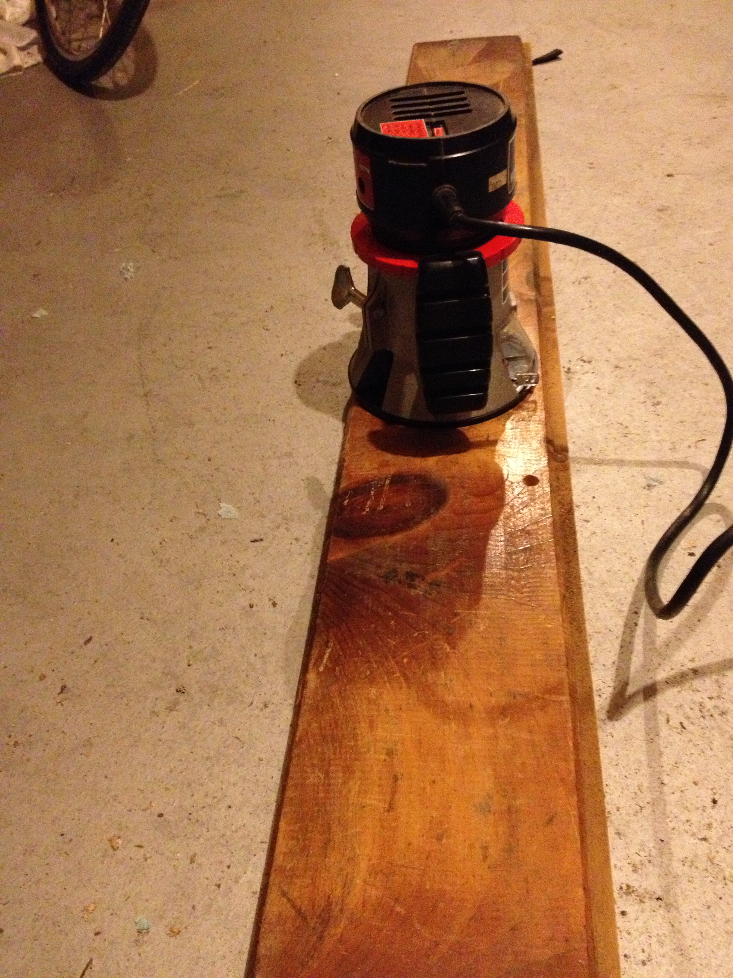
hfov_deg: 40.7
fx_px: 988
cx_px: 366
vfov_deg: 52.6
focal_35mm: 35
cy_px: 489
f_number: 2.4
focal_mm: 4.28
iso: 800
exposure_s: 1/15
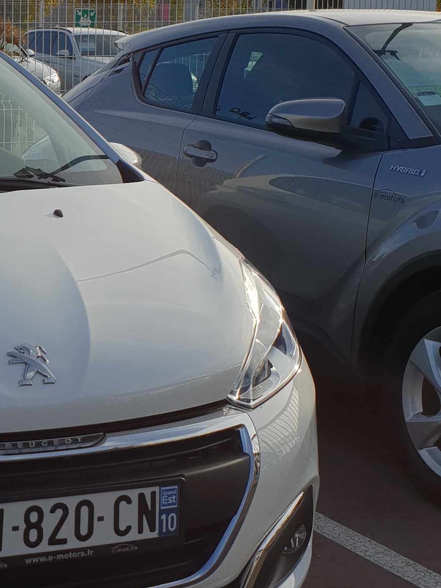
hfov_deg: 18.2
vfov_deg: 25.6
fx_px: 1290
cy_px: 267
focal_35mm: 76
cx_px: -114
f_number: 2.4
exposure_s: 1/1497
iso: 50
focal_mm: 4.3
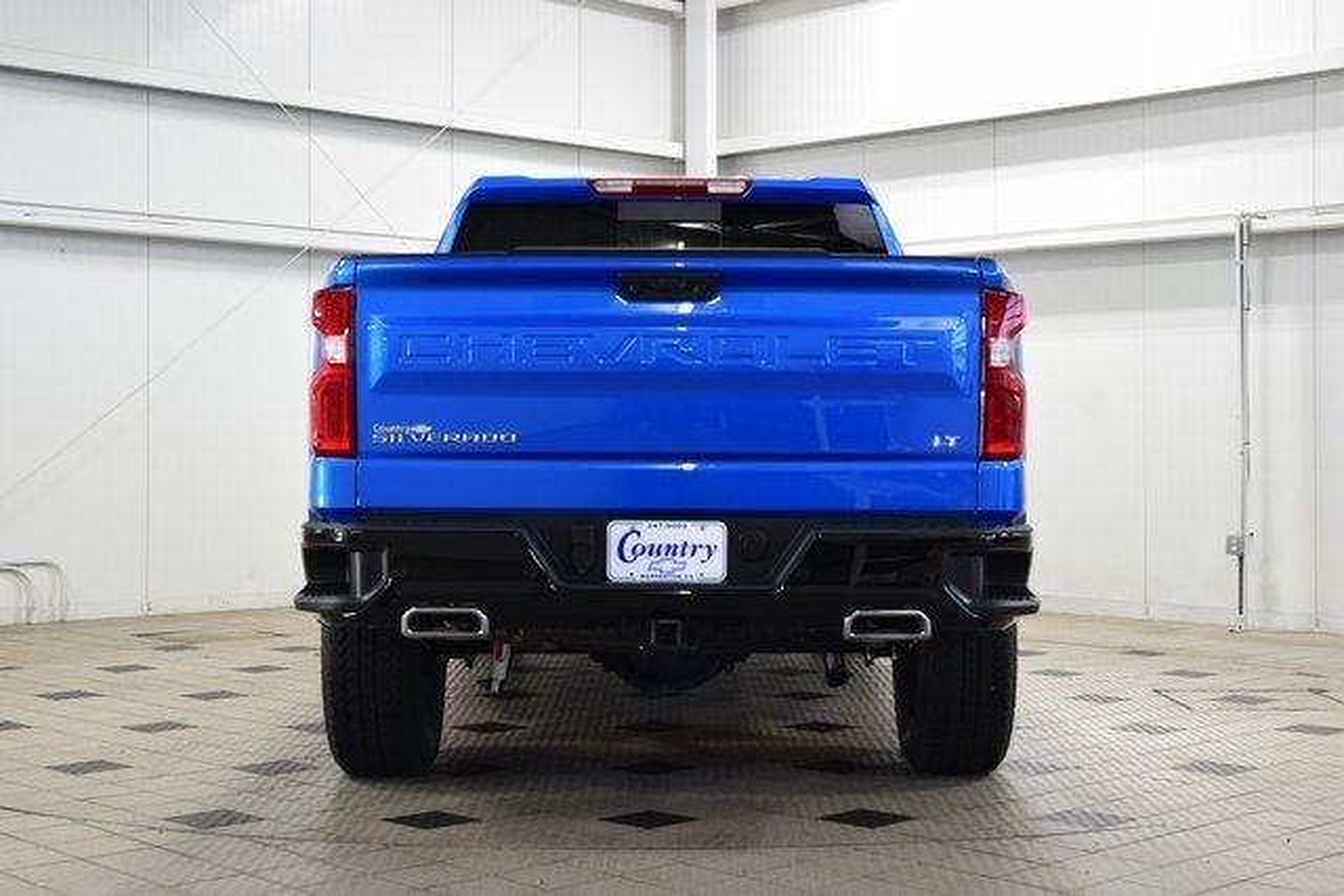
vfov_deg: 25.1
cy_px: 448
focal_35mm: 54
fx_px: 2016
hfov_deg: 36.9
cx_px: 672
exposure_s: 1/15
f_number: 6.3
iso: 500
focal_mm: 36
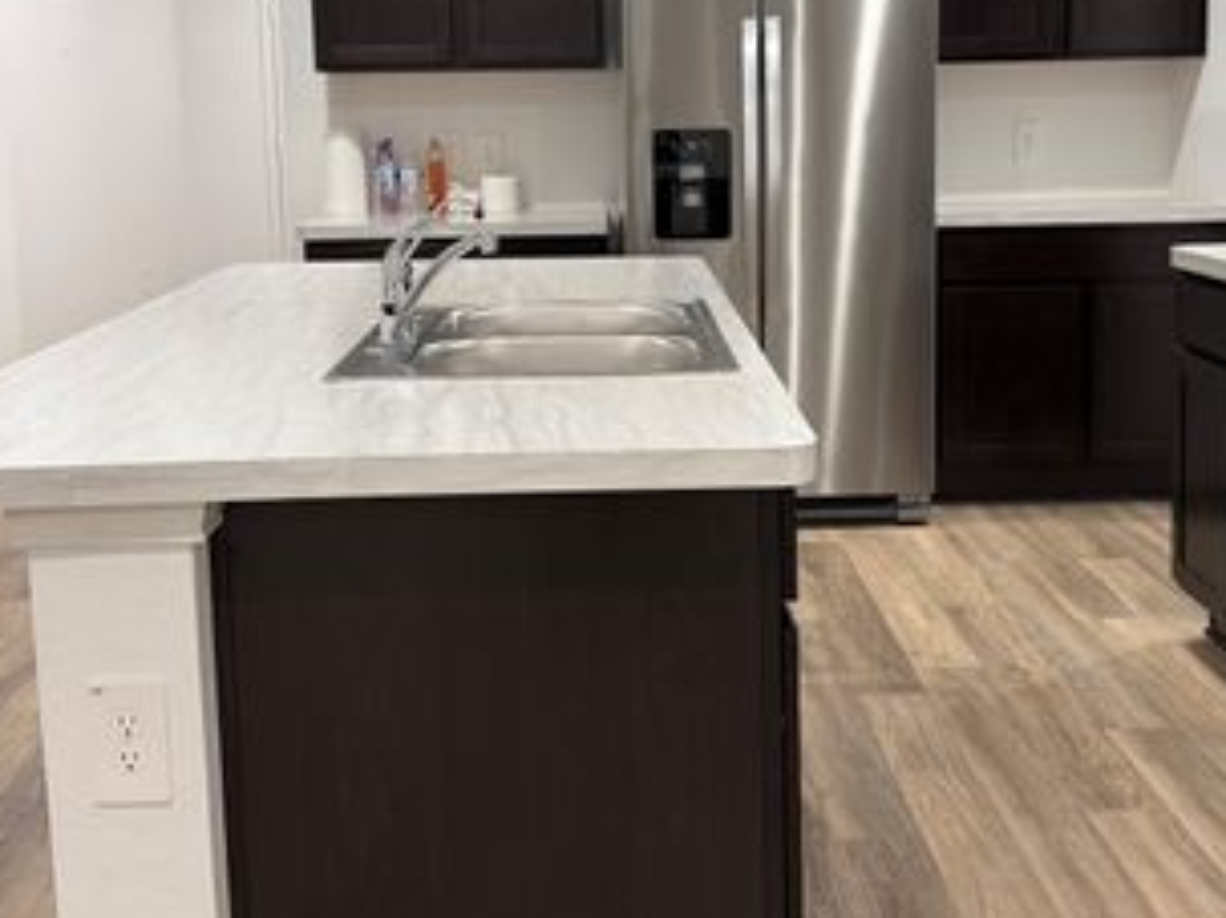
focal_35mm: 47
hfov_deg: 40.4
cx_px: 655
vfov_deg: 30.6
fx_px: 1664
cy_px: 289
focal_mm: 6.76
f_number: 1.78
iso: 200
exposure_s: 1/60
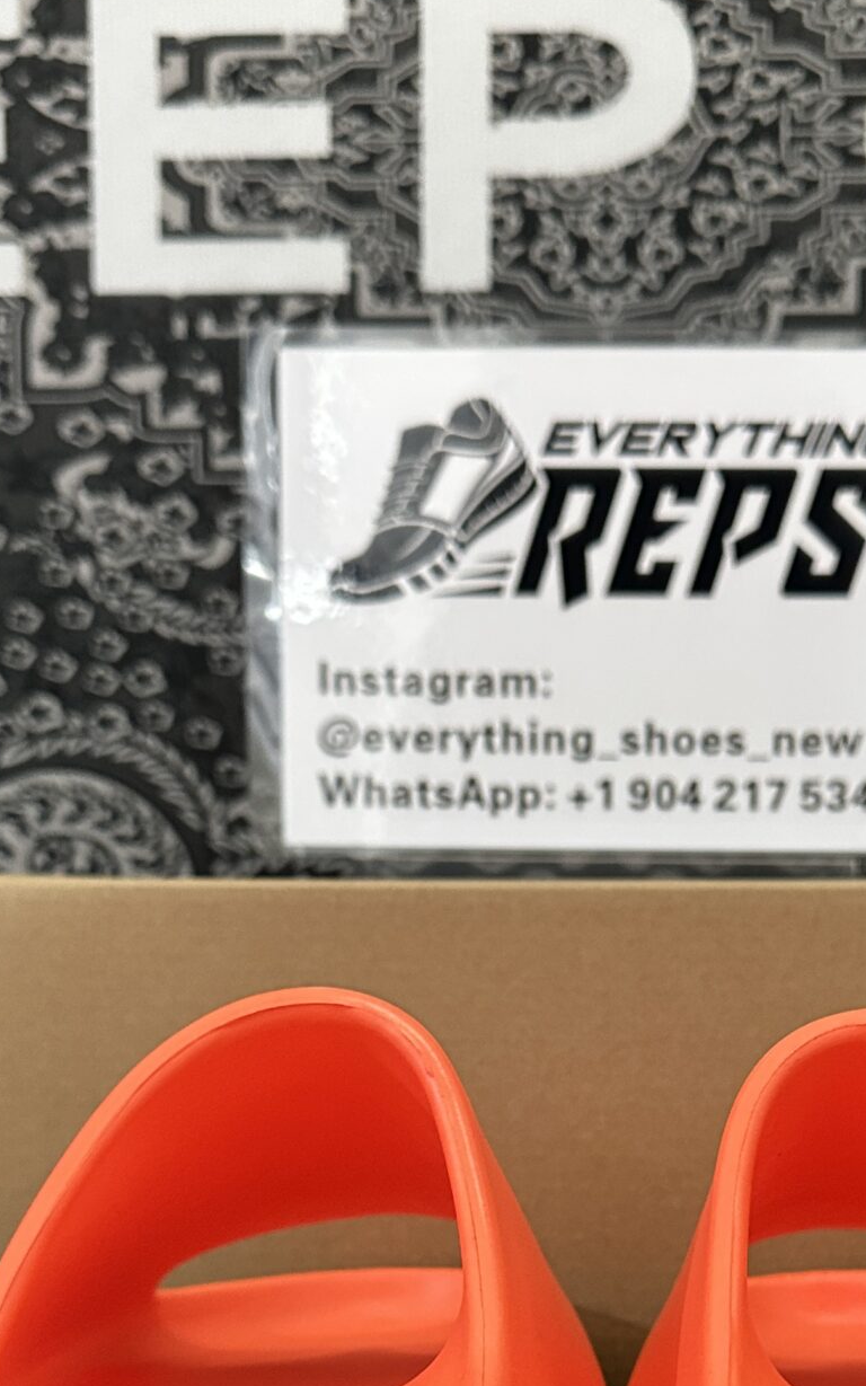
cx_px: 587
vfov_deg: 36.7
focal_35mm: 53
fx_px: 2002
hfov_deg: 24.3
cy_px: 1139
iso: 500
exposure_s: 1/50
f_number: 1.78
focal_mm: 6.86
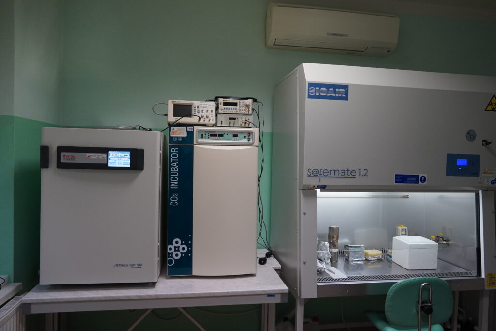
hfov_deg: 67.4
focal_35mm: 27
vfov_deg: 47.9
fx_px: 372
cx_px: 248
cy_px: 166
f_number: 4
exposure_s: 1/160
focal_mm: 18
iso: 1000
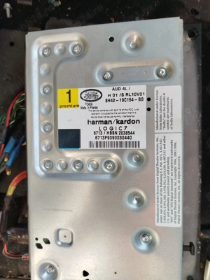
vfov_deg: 71.6
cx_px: 105
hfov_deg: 56.8
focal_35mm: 24
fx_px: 194
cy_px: 140
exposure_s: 1/100
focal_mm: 5.31
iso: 64
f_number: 1.7
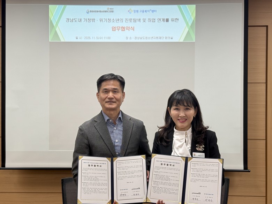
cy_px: 102
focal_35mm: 48
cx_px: 136
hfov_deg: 39.7
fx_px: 377
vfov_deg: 30.3
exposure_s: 1/120
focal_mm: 6.76
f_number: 1.78
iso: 64
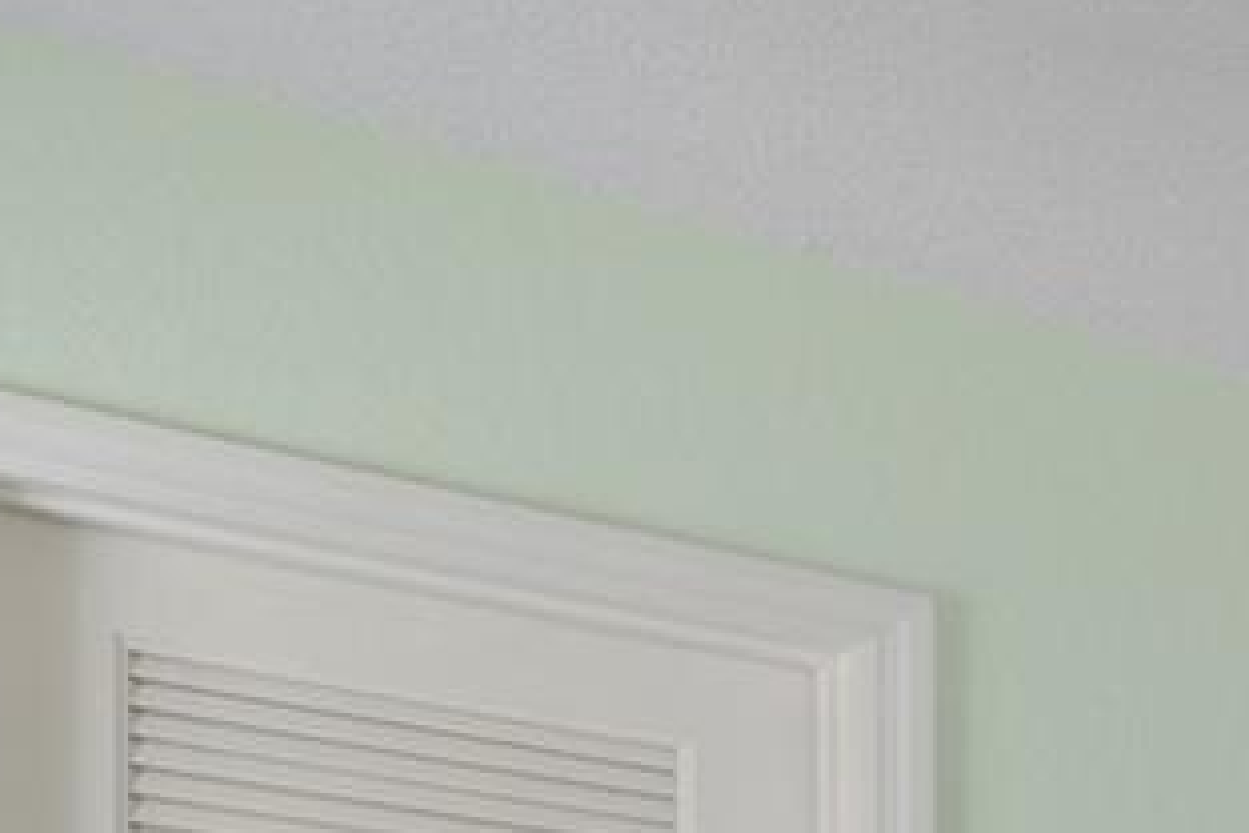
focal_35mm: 85
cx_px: 3139
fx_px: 2934
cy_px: 1762
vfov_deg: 13.4
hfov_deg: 14.1
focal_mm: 11
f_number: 8
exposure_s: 1/1.25
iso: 250
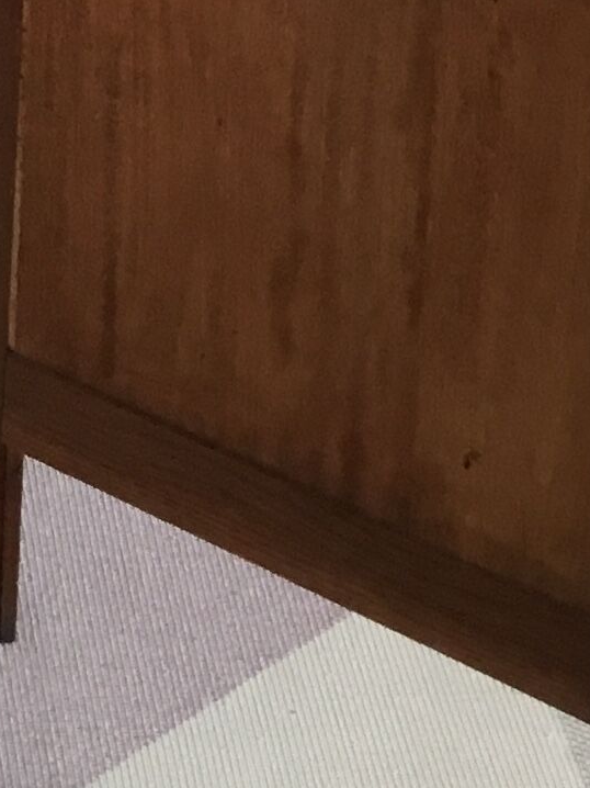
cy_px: -712
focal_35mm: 141
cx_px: -181
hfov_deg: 10.3
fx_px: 3206
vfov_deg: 12.5
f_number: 2.4
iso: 80
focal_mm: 3.3
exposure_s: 1/33
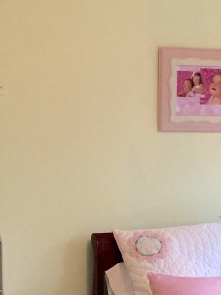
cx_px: 175
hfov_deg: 13.5
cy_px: 222
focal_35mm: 109
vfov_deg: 17.9
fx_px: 928
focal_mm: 4.15
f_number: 2.2
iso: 100
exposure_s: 1/30
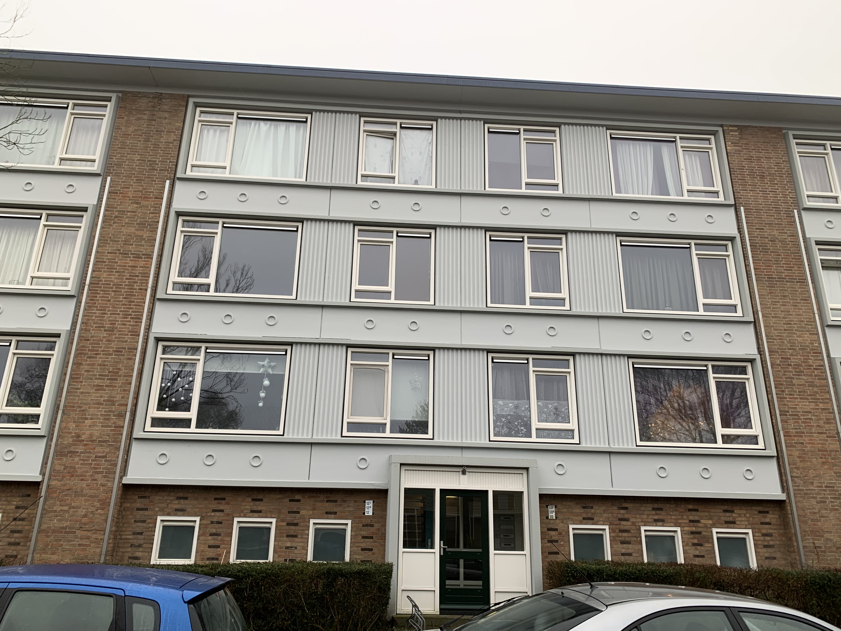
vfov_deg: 53.1
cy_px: 316
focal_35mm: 26
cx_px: 420
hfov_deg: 67.3
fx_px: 632
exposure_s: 1/121
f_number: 1.8
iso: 50
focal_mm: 4.25
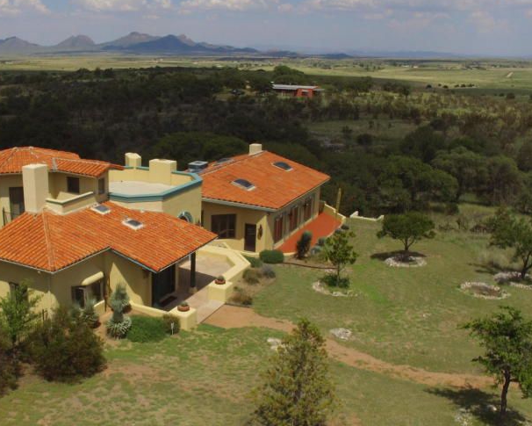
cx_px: 170
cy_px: 243
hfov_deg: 53.0
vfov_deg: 44.4
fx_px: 520
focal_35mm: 33
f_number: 2.8
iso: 100
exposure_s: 1/2481
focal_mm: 3.61
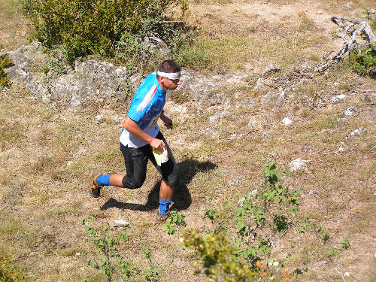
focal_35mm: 125
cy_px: 141
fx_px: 1358
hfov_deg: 15.8
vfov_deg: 11.9
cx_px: 188
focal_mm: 20.8
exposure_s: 1/640
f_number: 3.2
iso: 50
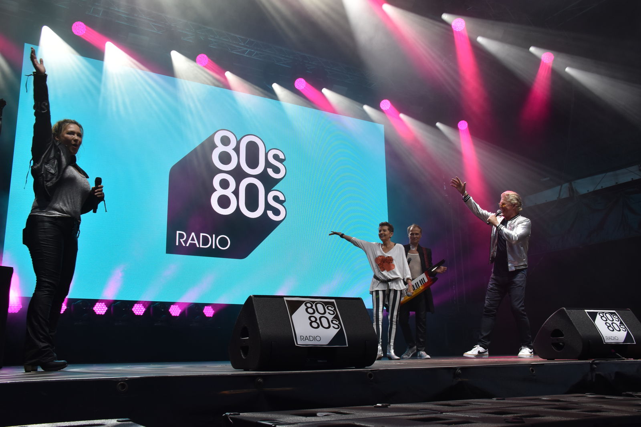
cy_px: 214
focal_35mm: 34
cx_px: 320
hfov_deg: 55.1
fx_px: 614
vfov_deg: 38.3
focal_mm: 23
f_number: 6.3
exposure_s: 1/160
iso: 400
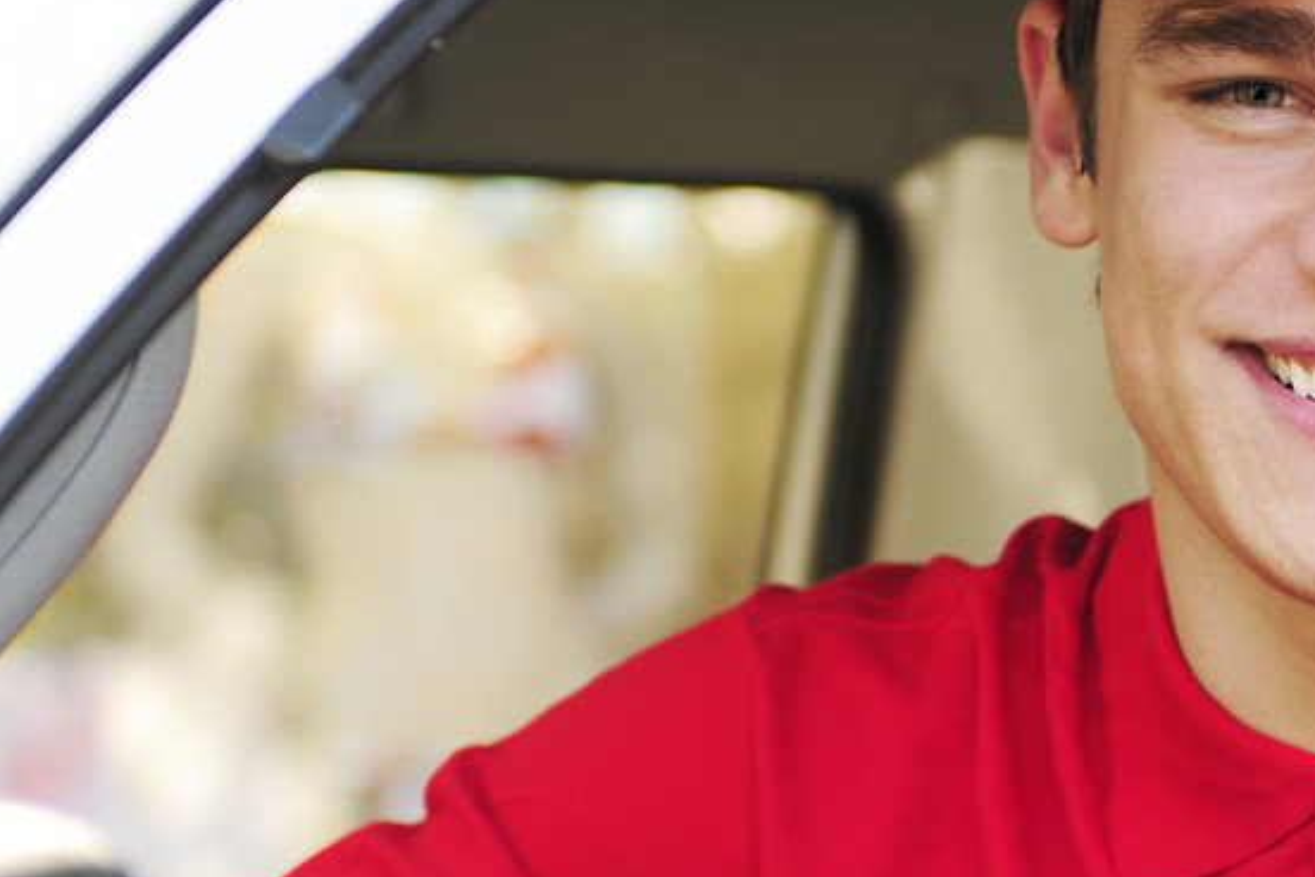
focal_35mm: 203
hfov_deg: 10.0
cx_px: 1389
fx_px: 7415
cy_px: 850
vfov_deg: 6.7
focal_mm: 56
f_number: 2.8
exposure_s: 1/80
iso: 100
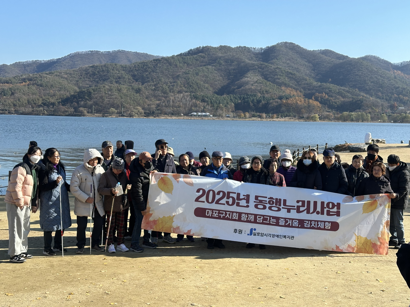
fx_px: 569
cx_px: 205
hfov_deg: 39.7
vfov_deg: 30.3
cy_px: 154
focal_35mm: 48
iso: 64
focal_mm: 6.86
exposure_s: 1/2114
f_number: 1.78
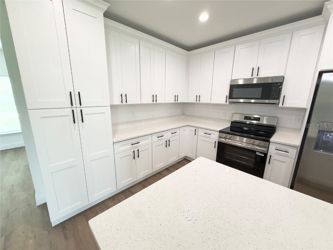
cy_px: 125
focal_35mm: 14
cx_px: 166
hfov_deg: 102.1
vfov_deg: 85.7
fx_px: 135
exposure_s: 1/120
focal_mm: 2.22
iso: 200
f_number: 2.2
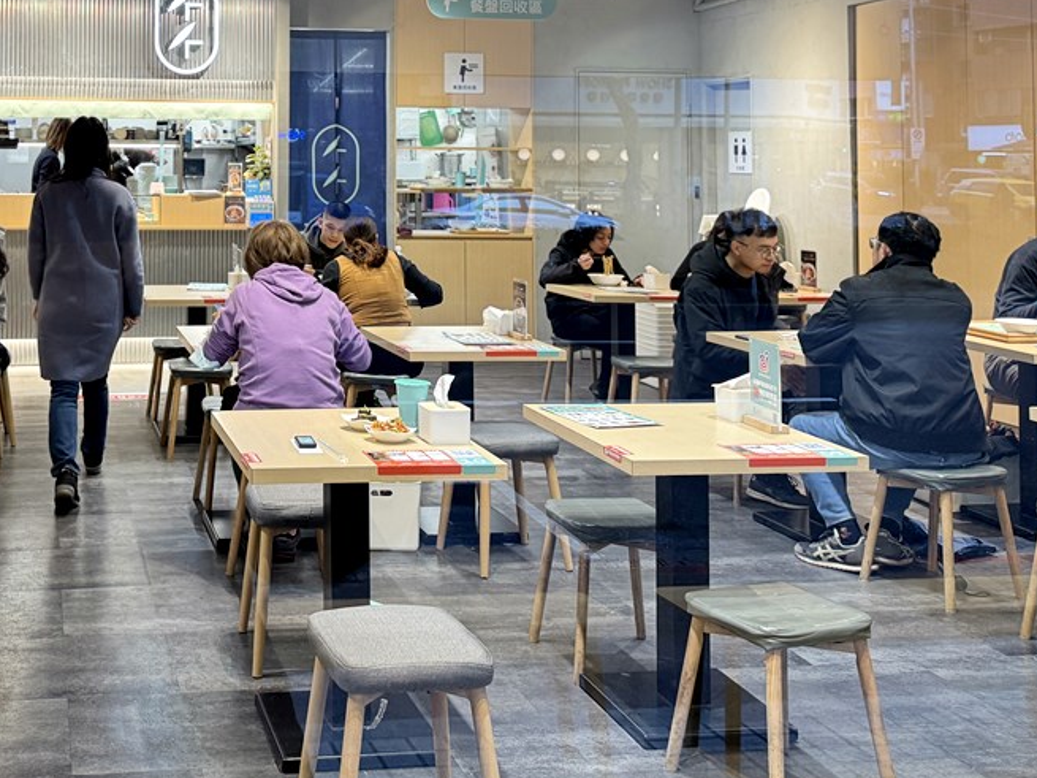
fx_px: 1318
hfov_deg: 41.2
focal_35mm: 44
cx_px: 212
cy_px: 93
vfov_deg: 31.5
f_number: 1.78
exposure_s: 1/120
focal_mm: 6.76
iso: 200
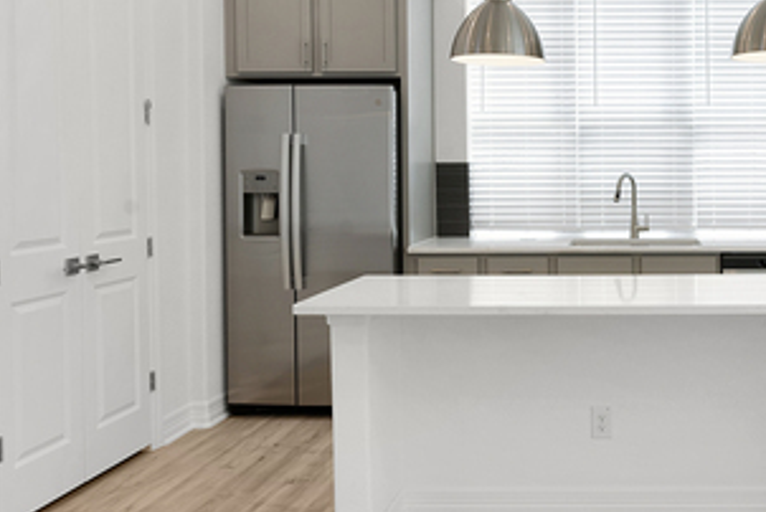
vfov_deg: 36.4
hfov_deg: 48.5
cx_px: 665
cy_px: 151
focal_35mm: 36
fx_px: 767
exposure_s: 1/8
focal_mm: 17
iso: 100
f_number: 9
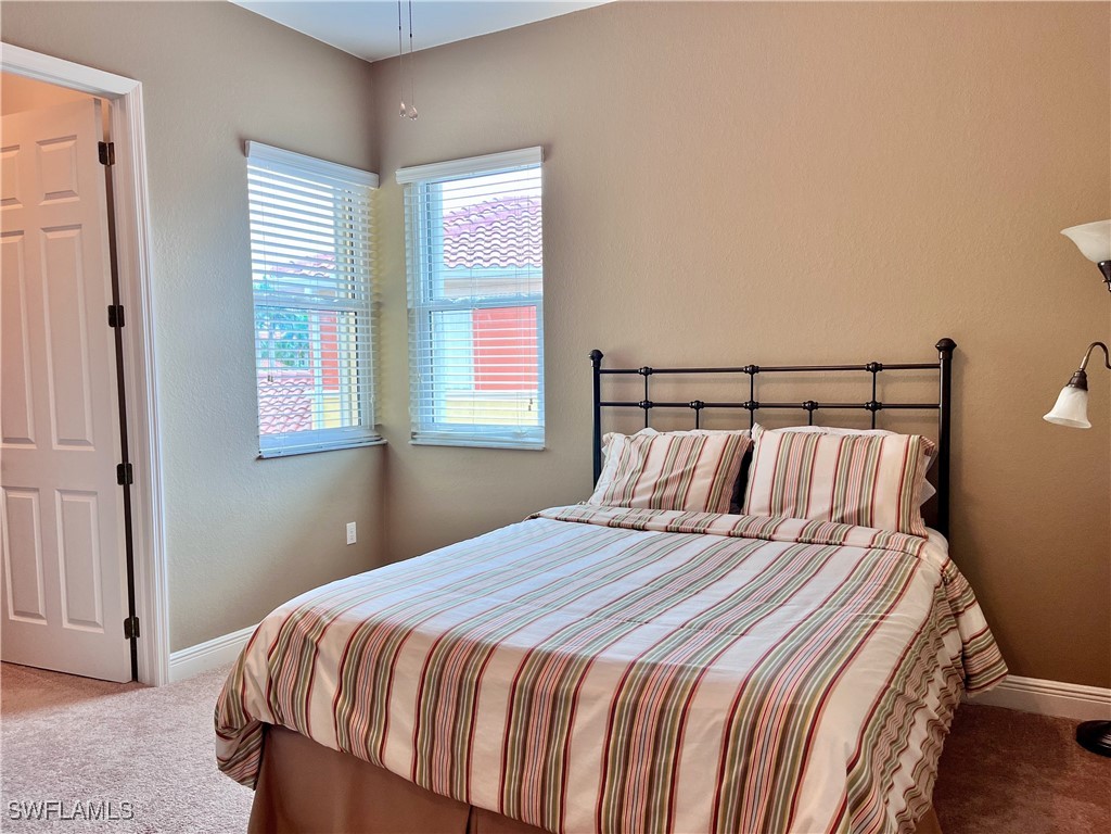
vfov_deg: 53.1
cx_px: 556
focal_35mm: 26
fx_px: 834
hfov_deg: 67.3
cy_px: 417
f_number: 1.6
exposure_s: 1/120
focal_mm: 5.1
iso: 80
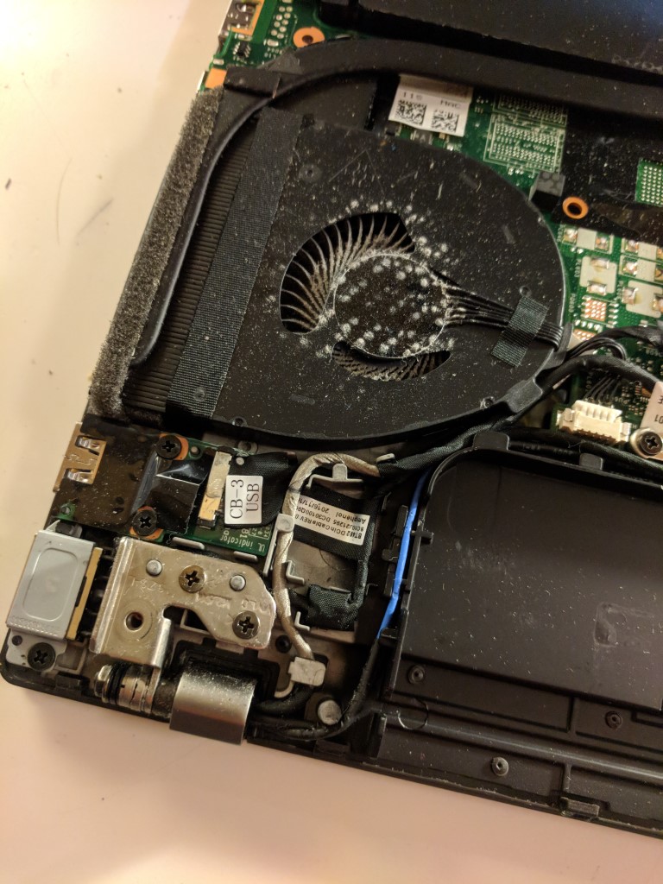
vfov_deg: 67.3
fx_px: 664
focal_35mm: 26
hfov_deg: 53.1
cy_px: 442
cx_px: 332
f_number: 2
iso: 1246
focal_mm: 4.67
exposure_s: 1/30
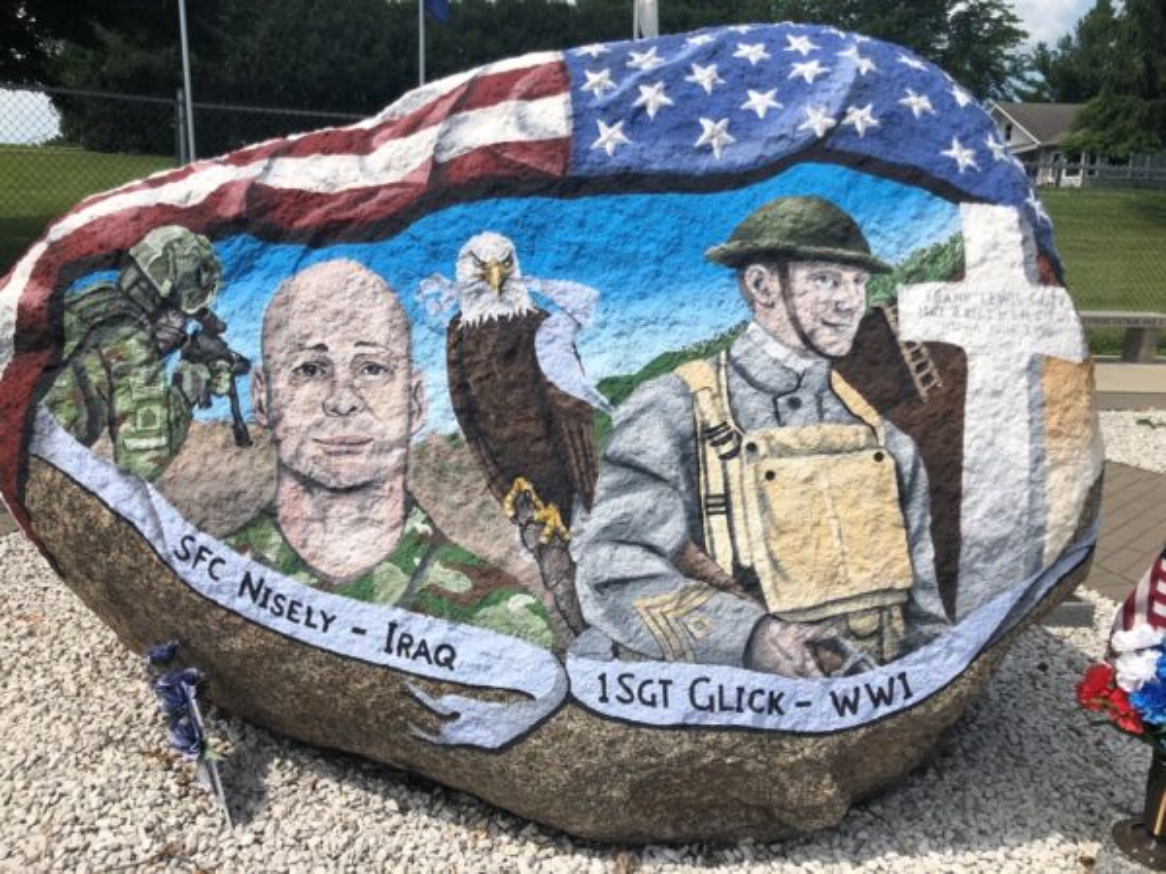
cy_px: 437
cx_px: 583
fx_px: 943
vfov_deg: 49.7
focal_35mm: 28
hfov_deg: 63.4
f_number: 1.8
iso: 25
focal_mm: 3.99
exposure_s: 1/2703
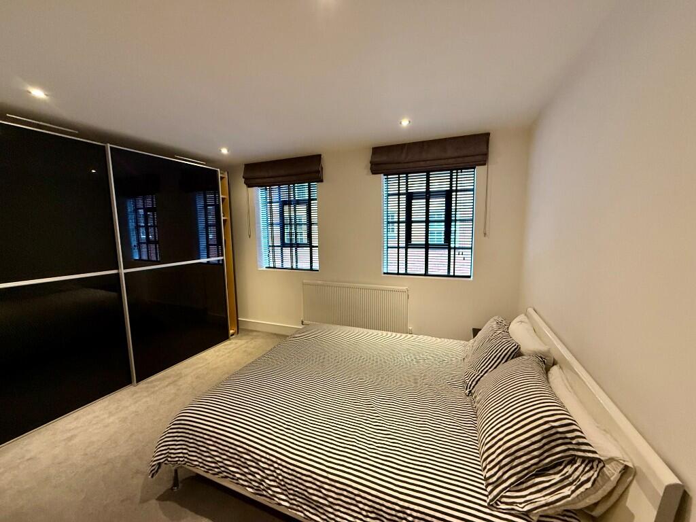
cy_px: 261
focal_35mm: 14
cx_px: 348
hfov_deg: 102.1
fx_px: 281
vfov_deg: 85.7
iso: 320
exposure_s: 1/50
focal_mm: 2.22
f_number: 2.2
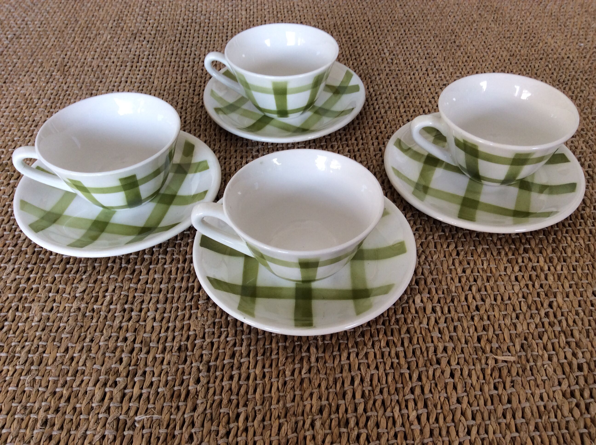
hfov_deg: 56.9
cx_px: 298
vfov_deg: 44.1
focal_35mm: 32
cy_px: 222
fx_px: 550
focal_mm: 3.3
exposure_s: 1/25
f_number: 2.4
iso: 32
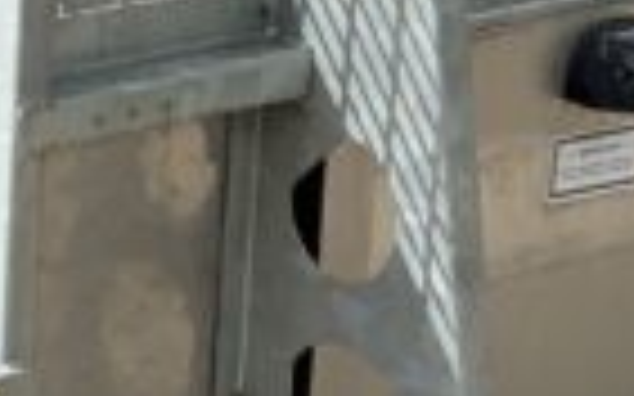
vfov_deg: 5.9
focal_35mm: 223
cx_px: 153
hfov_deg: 9.4
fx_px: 3852
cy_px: 22
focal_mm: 3
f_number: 1.8
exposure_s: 1/1451
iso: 16
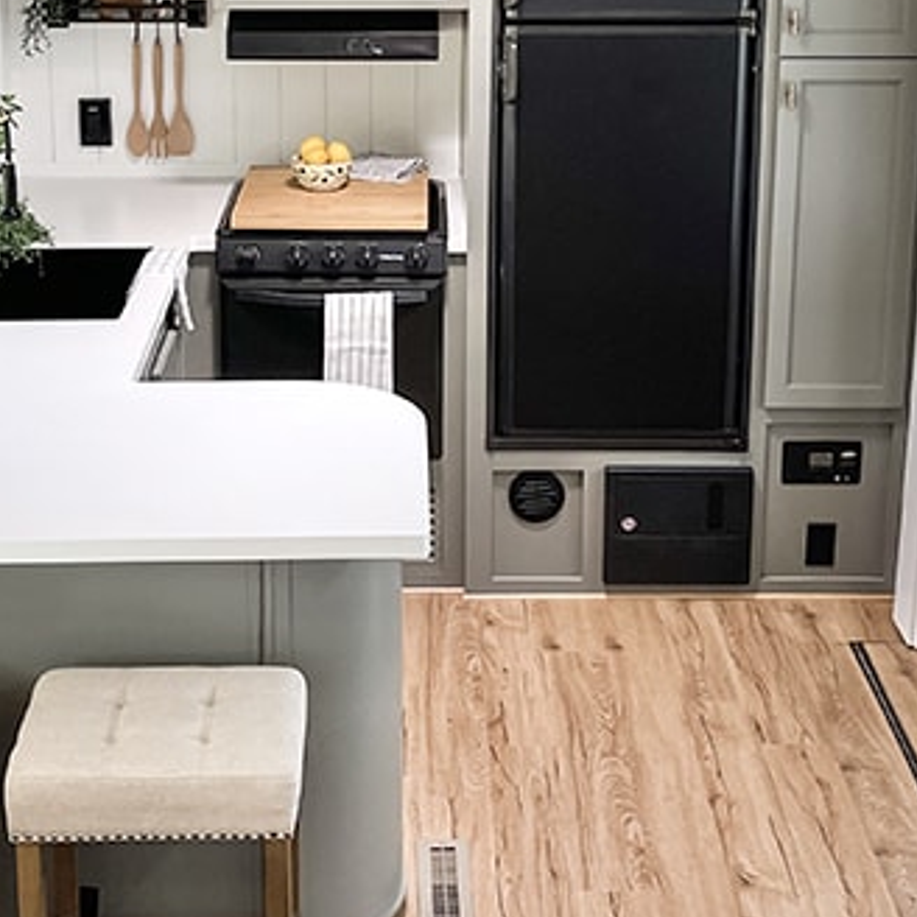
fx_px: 1888
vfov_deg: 26.6
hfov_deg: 27.3
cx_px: 397
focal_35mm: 63
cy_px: 138
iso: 125
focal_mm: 5.1
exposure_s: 1/115
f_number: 1.6
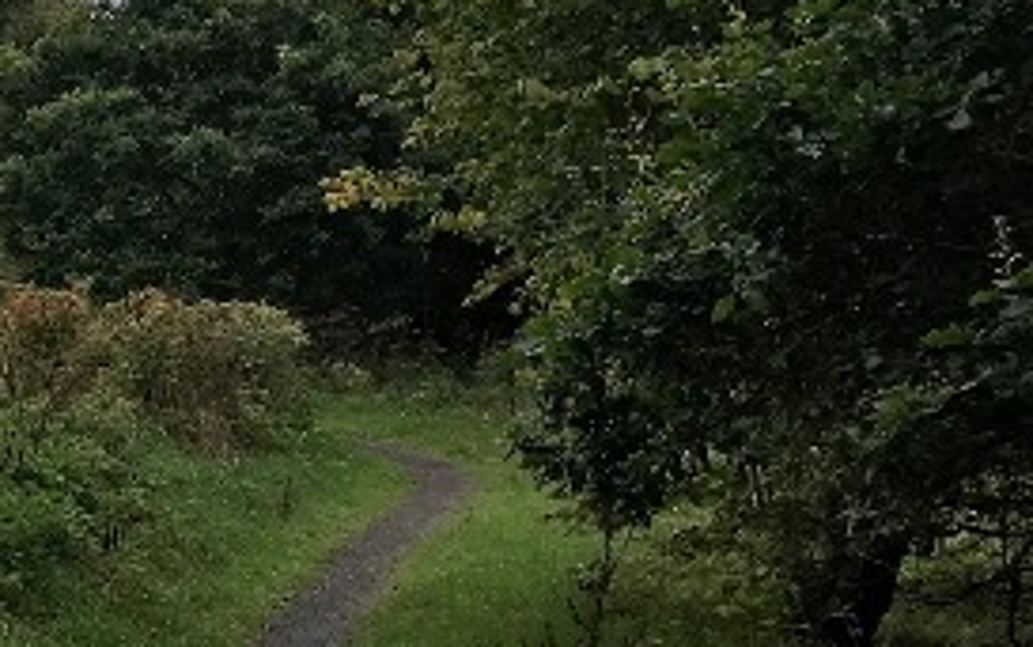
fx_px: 2451
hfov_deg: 20.6
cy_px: 477
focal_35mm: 87
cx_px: -477
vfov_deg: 15.0
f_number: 1.8
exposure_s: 1/679
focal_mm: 3.99
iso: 20
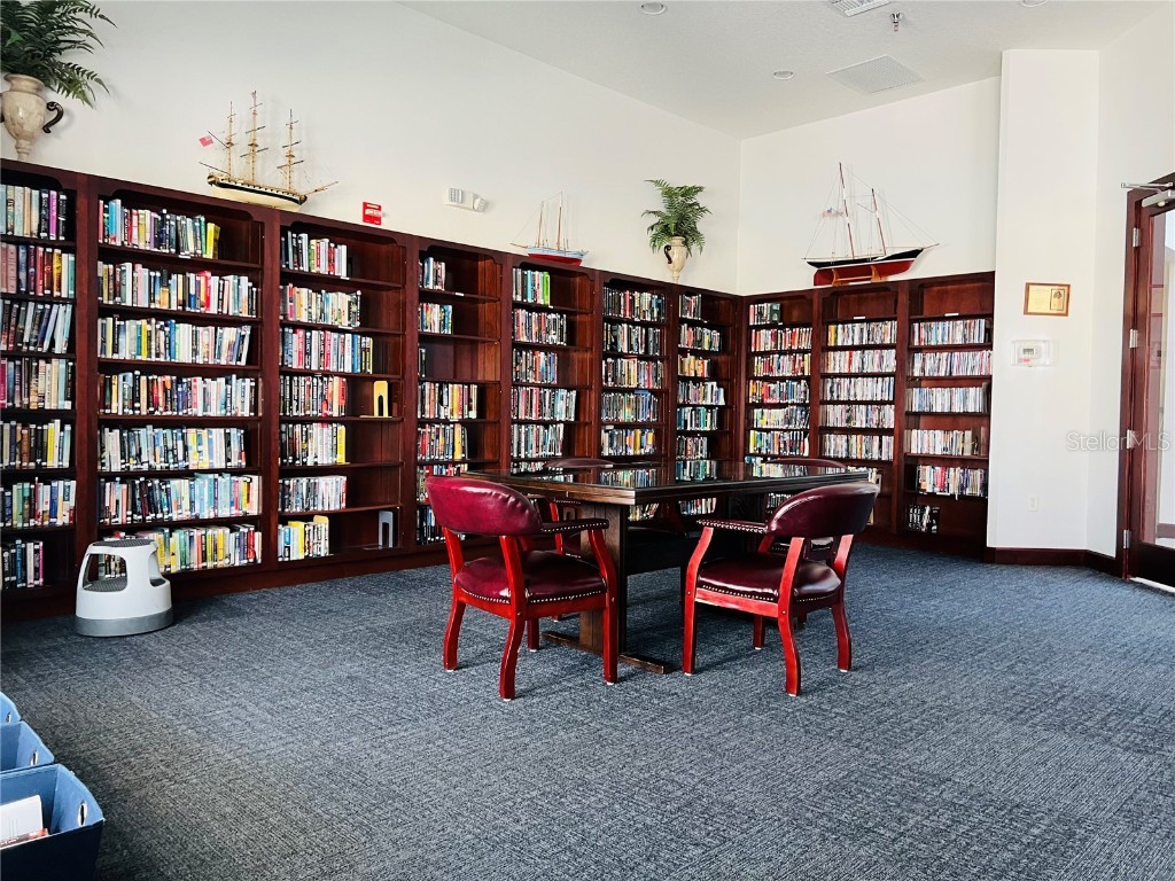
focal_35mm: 26
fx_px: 883
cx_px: 588
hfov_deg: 67.3
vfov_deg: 53.1
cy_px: 440
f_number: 1.5
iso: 200
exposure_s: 1/60
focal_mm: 5.7
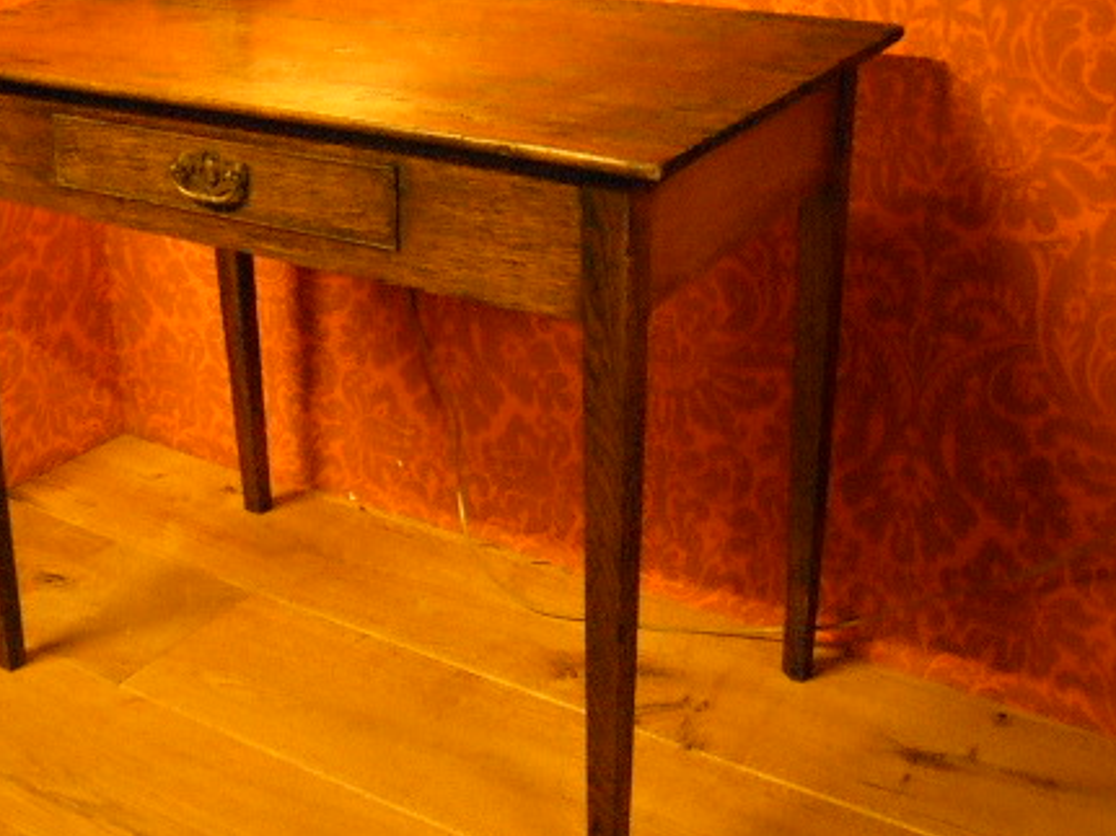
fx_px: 1676
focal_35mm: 52
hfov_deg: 36.3
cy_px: 352
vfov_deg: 28.0
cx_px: 344
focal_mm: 5.8
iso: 100
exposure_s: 1/3
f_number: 2.8
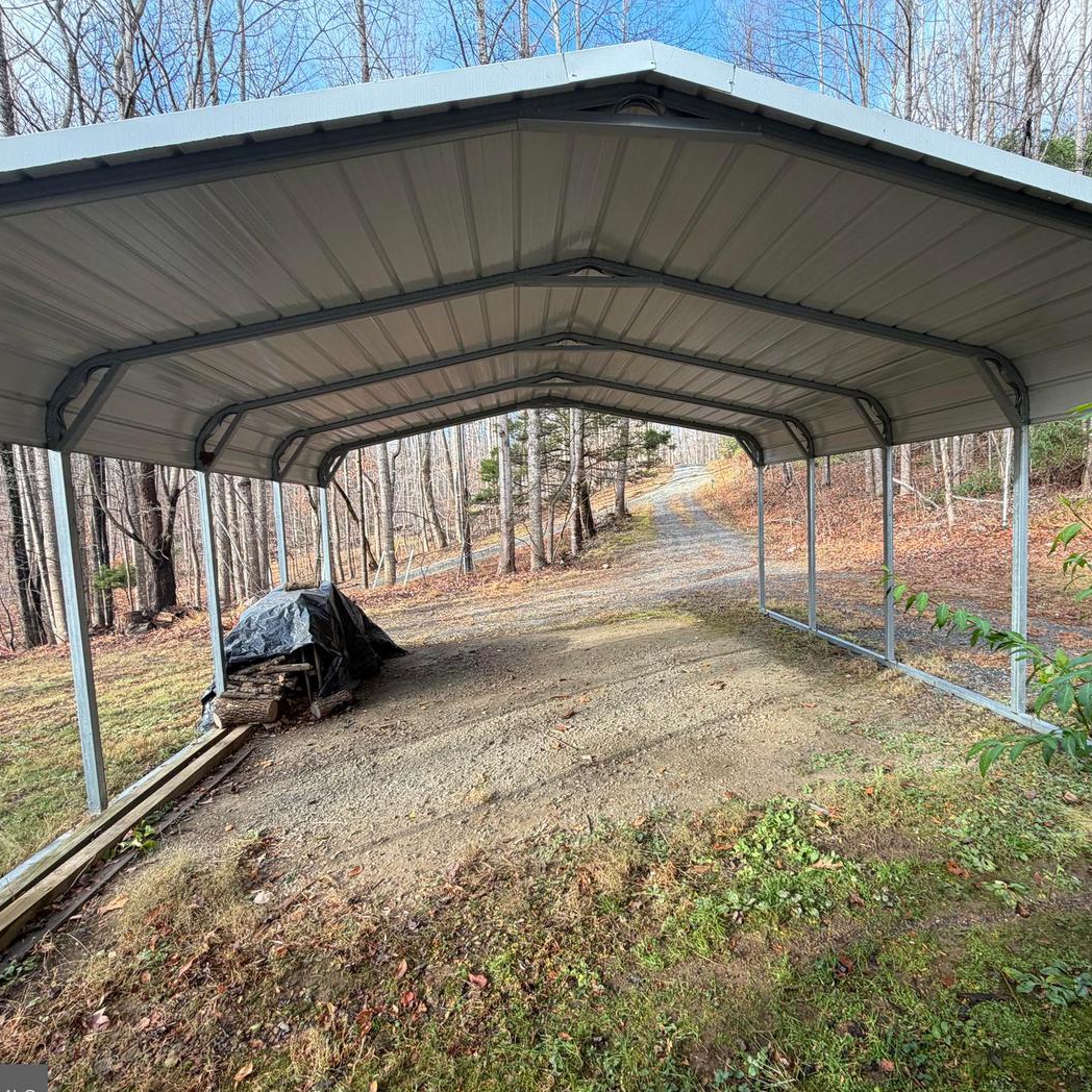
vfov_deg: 83.9
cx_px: 615
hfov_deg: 83.6
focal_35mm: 17
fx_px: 607
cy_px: 562
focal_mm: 2.22
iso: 50
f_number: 2.2
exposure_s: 1/121
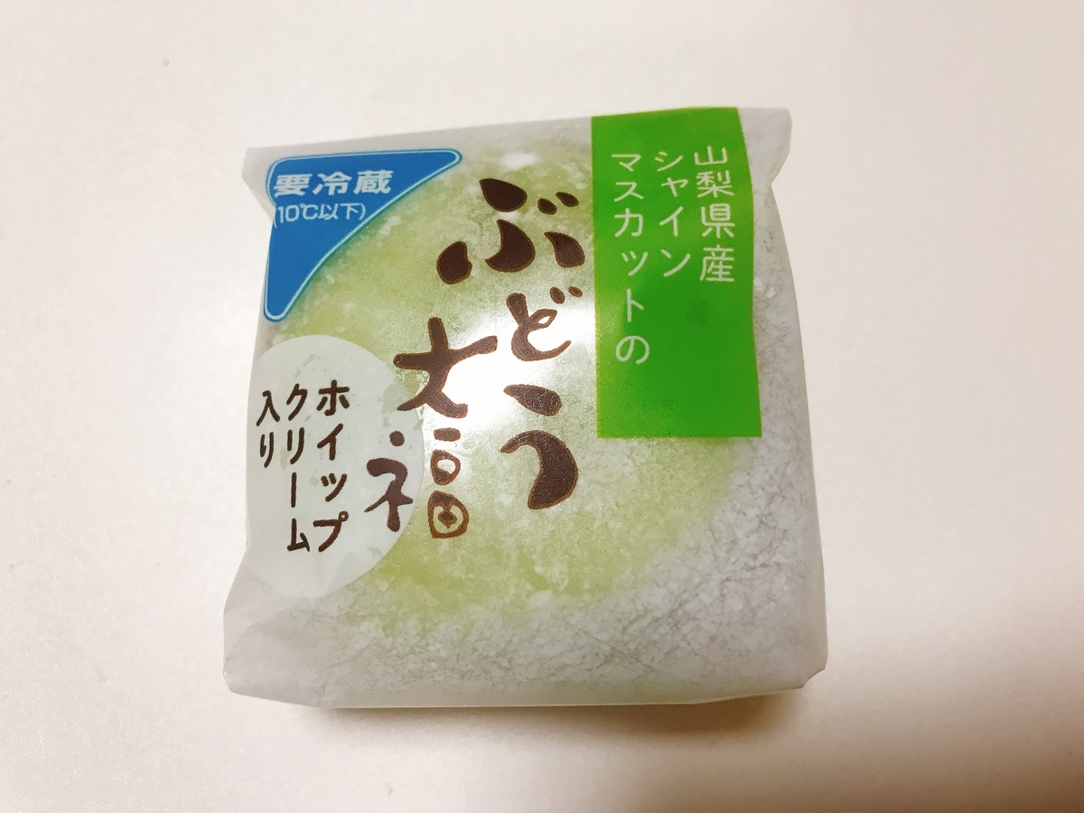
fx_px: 877
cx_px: 542
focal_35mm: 28
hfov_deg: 63.4
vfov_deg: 49.7
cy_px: 406
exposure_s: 1/30
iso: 40
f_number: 1.8
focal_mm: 3.99
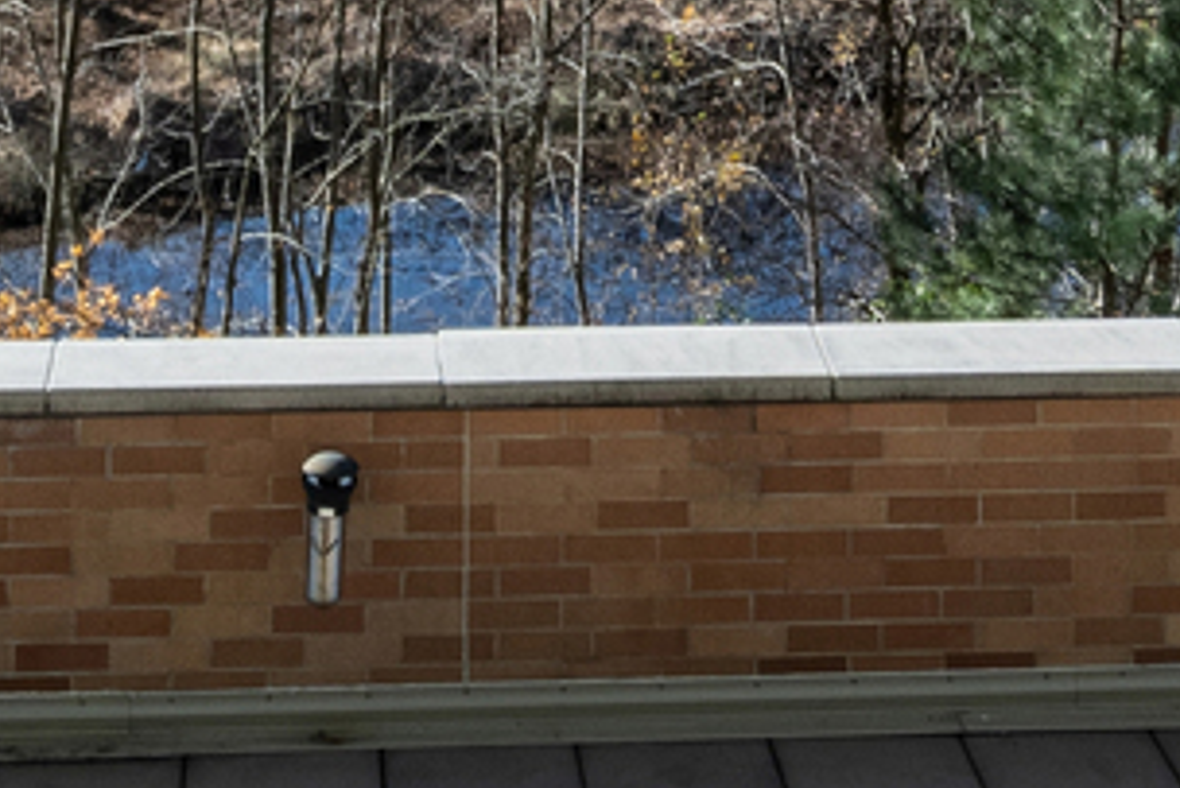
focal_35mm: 96
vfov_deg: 12.8
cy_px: -672
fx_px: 3148
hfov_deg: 21.1
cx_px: 342
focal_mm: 12
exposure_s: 1/320
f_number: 8
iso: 400
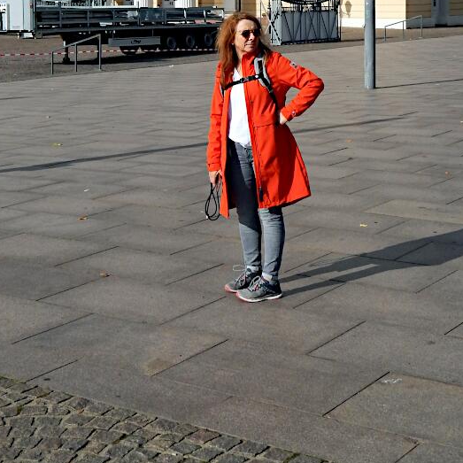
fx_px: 1074
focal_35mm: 71
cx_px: 291
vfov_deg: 23.1
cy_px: -20
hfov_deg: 24.2
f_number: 6.7
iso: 125
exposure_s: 1/800
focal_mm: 6.1
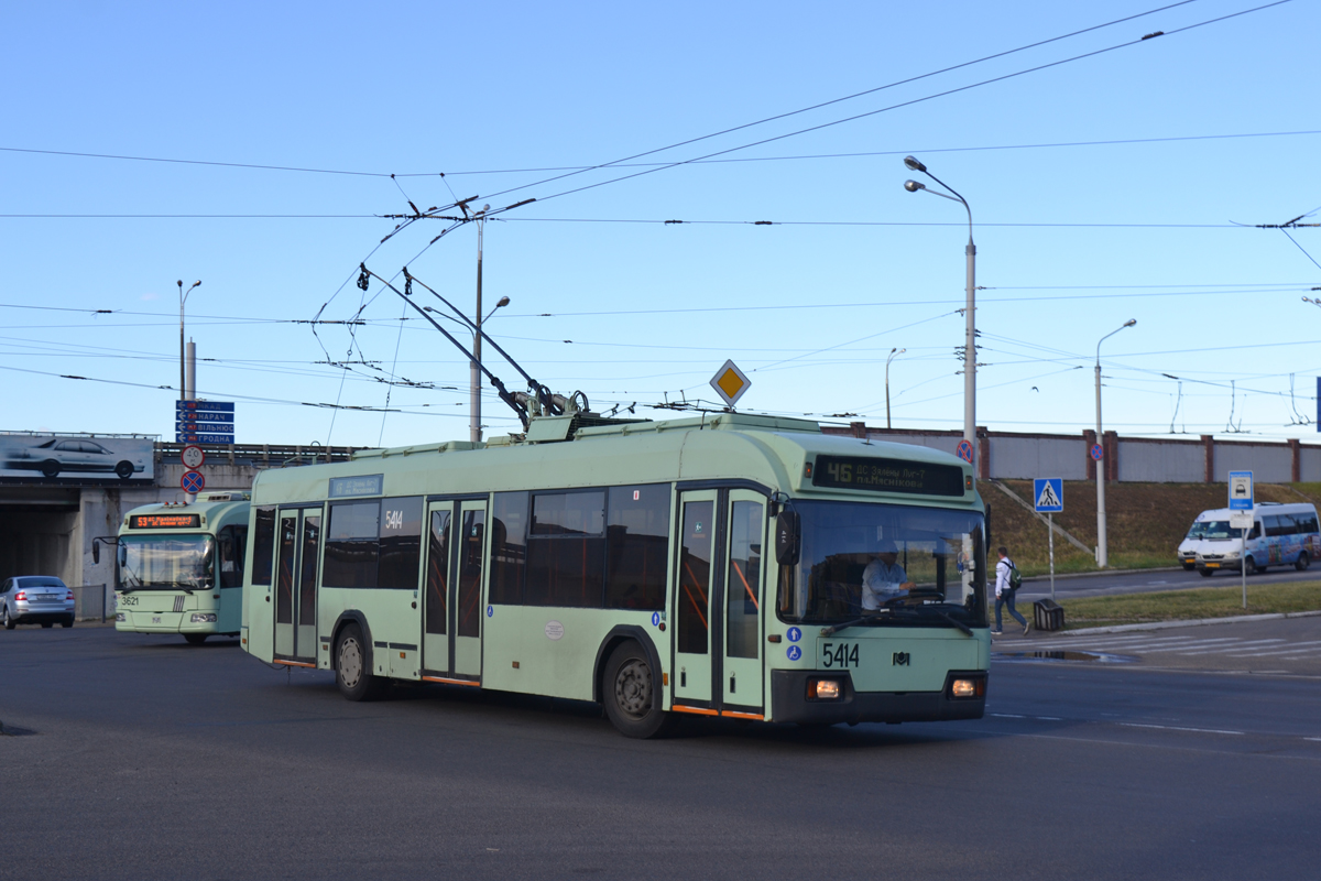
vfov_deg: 26.5
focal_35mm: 51
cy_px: 440
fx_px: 1871
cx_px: 660
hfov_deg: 38.9
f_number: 7.1
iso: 100
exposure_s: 1/200
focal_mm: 34
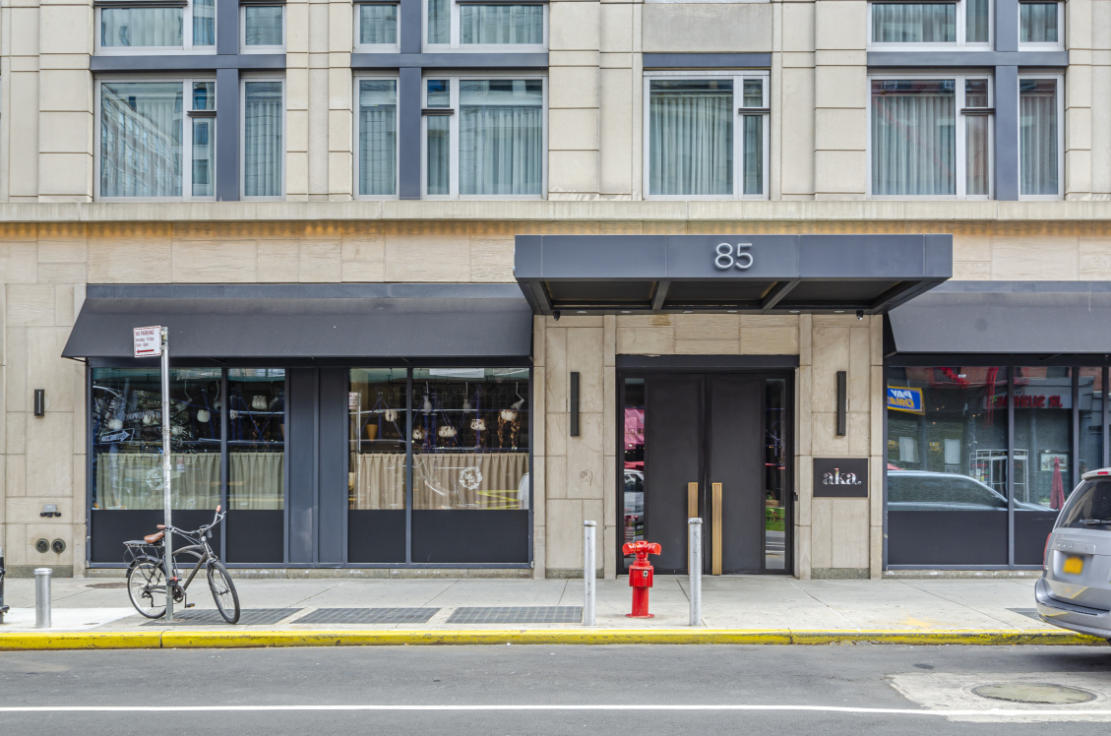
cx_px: 556
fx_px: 1109
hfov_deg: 53.2
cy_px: 368
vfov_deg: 36.7
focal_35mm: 36
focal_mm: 24
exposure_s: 1/25
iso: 100
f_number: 9
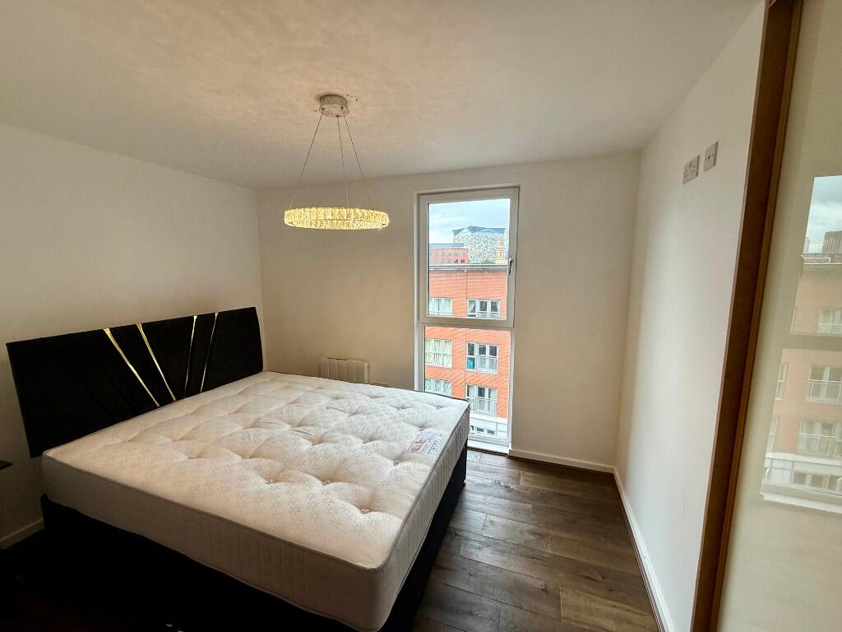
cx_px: 421
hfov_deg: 102.1
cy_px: 316
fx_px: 341
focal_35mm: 14
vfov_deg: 85.7
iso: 64
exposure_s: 1/159
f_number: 2.2
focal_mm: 2.22
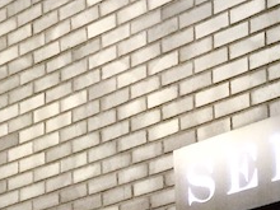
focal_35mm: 135
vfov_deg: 10.0
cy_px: 448
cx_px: 456
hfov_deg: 13.5
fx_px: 1092
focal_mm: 4.15
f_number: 2.2
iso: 250
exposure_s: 1/24
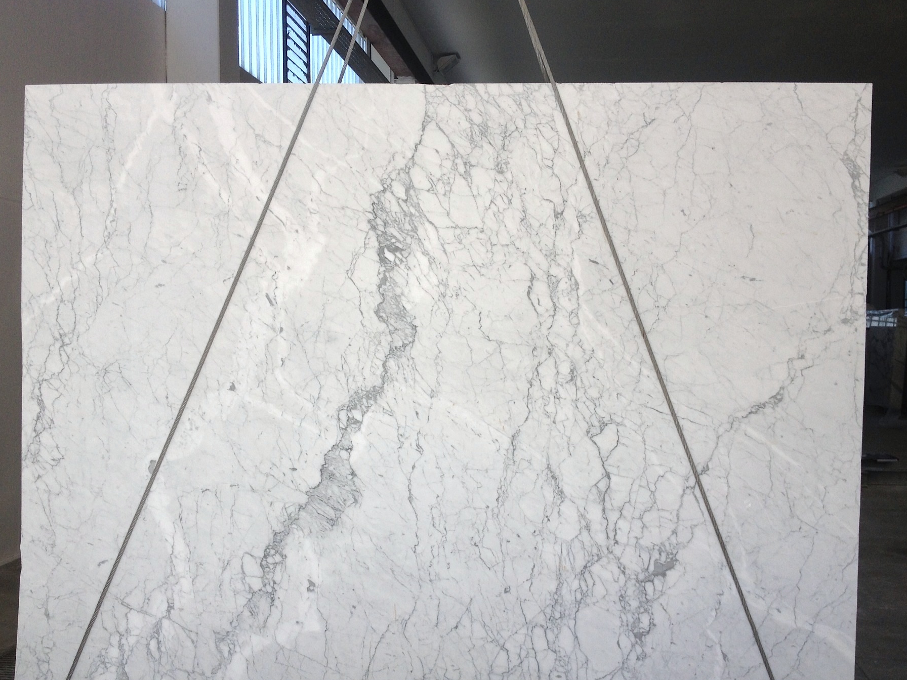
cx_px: 458
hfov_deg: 46.8
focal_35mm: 40
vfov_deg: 35.9
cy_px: 371
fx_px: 1048
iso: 50
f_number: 2.4
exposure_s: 1/211
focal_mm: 4.28
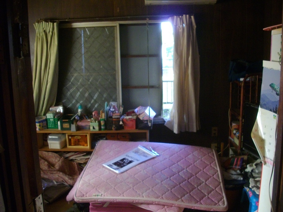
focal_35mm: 37
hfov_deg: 50.1
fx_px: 302
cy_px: 106
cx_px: 142
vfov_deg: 38.7
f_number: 2.8
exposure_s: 1/50
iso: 348
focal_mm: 6.2
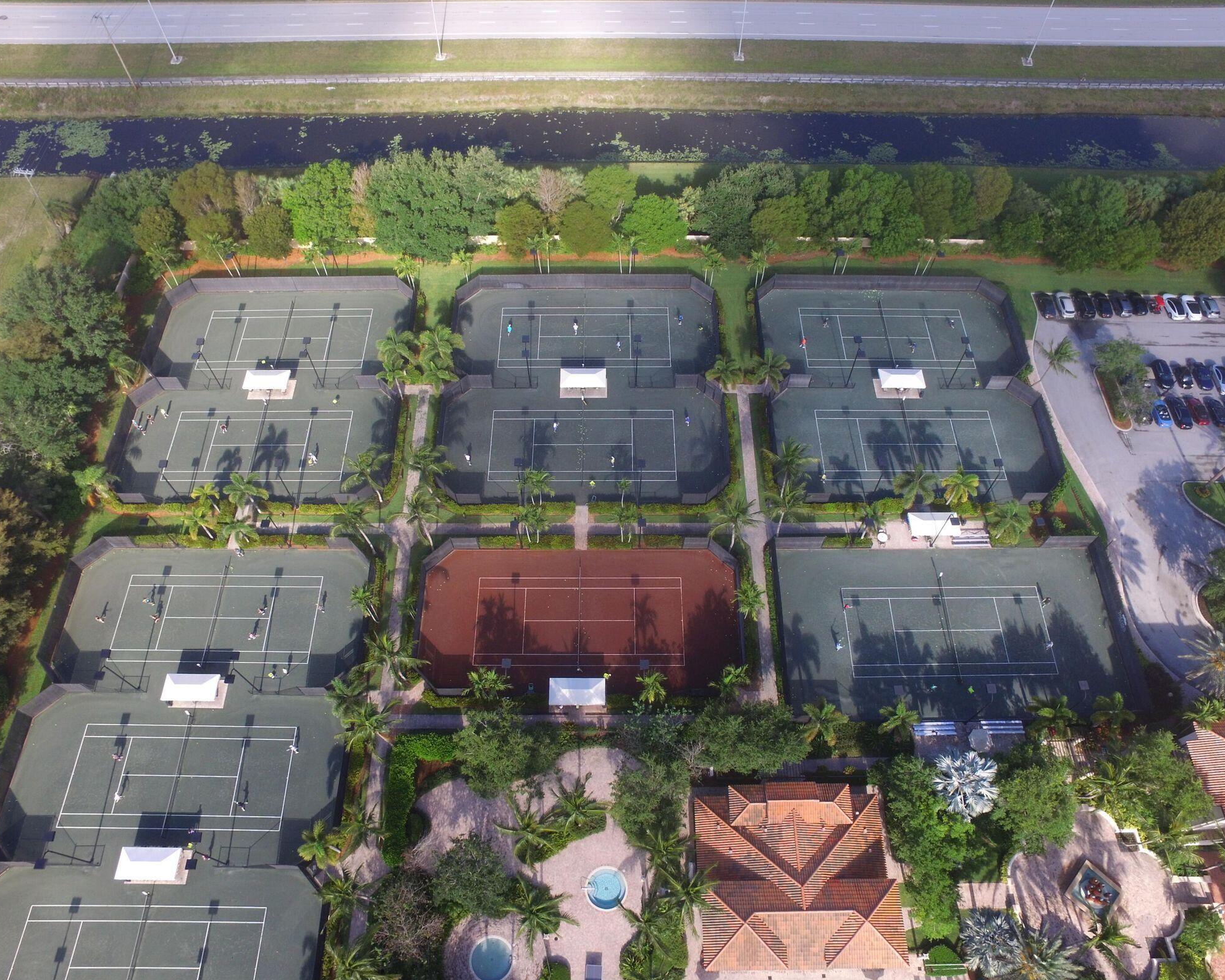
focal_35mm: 21
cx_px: 612
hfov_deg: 77.6
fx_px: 761
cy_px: 491
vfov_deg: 65.5
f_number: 2.8
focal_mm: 3.61
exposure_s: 1/565
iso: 100
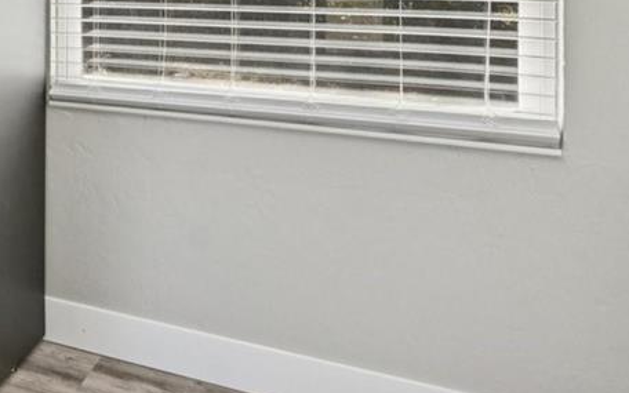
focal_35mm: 50
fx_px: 857
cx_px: -167
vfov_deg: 23.9
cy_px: -59
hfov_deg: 31.9
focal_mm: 14
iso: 400
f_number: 8
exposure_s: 1/160
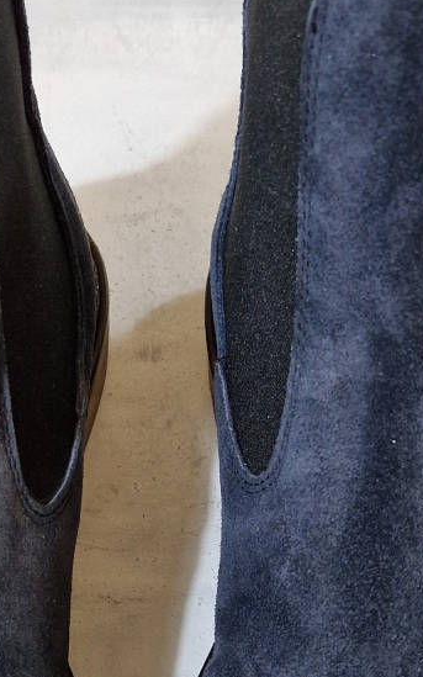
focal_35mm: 71
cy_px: 478
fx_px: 1310
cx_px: 152
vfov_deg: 28.7
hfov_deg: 18.3
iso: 320
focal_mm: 5.4
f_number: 1.8
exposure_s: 1/100
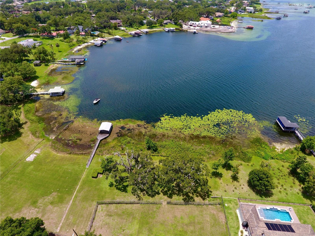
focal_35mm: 20
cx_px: 158
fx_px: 182
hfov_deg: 81.7
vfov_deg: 66.0
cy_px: 118
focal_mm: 3.61
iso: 100
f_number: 2.8
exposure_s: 1/568
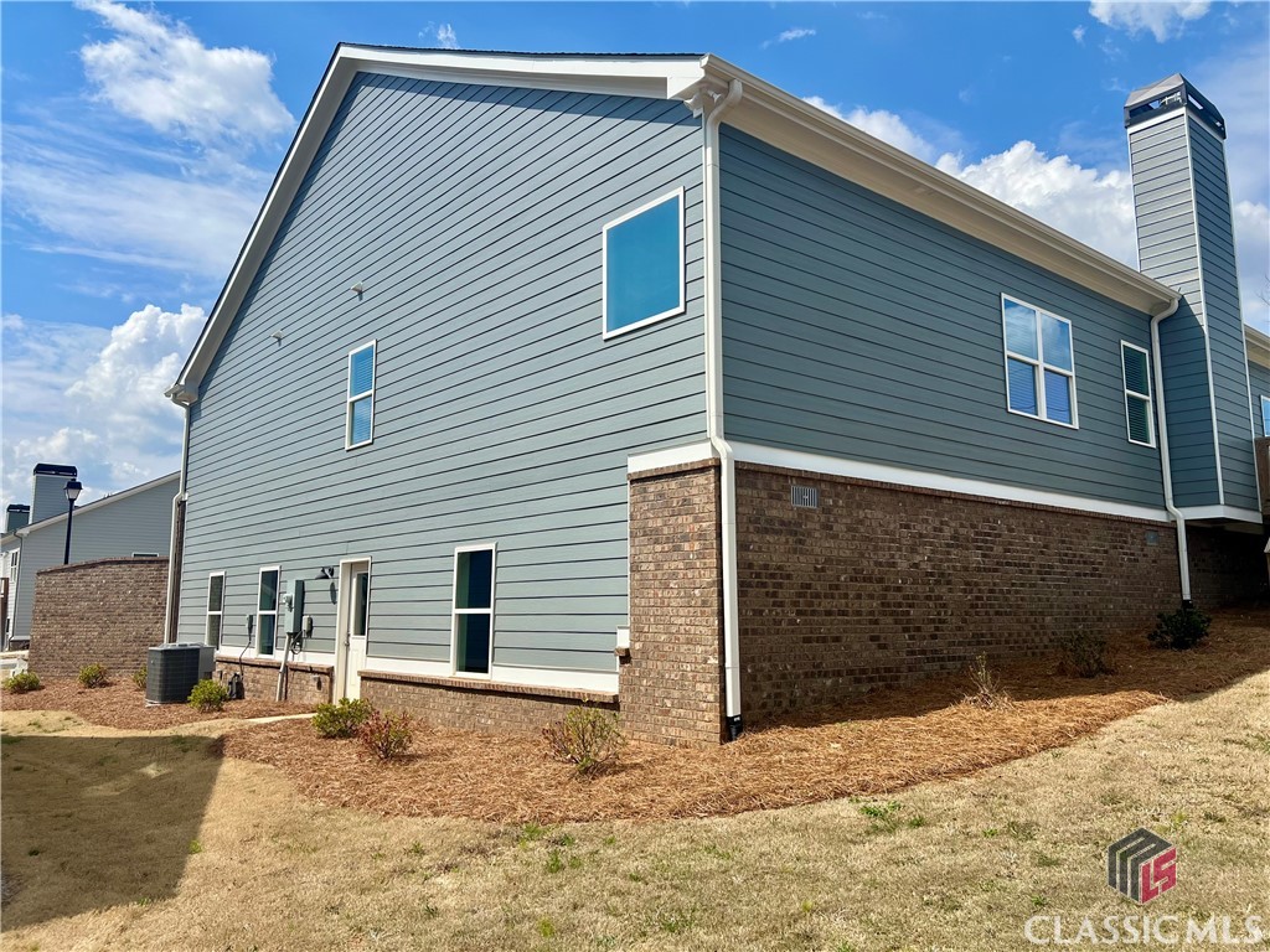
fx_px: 954
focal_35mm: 26
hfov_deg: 67.3
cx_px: 635
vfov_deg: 53.1
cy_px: 476
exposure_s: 1/5882
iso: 50
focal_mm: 5.7
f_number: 1.5
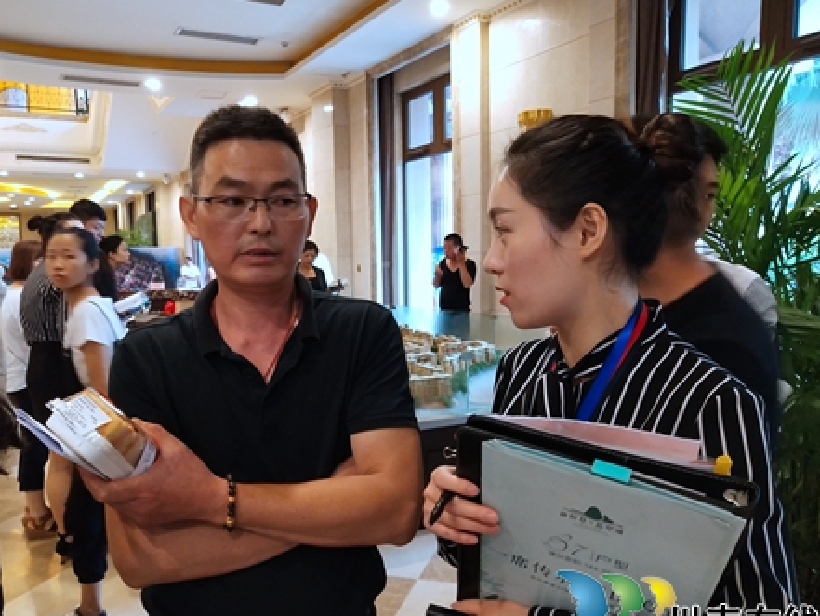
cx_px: 398
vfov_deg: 41.8
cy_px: 328
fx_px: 806
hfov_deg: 53.9
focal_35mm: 34
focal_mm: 3.95
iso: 583
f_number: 1.8
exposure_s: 1/33.3
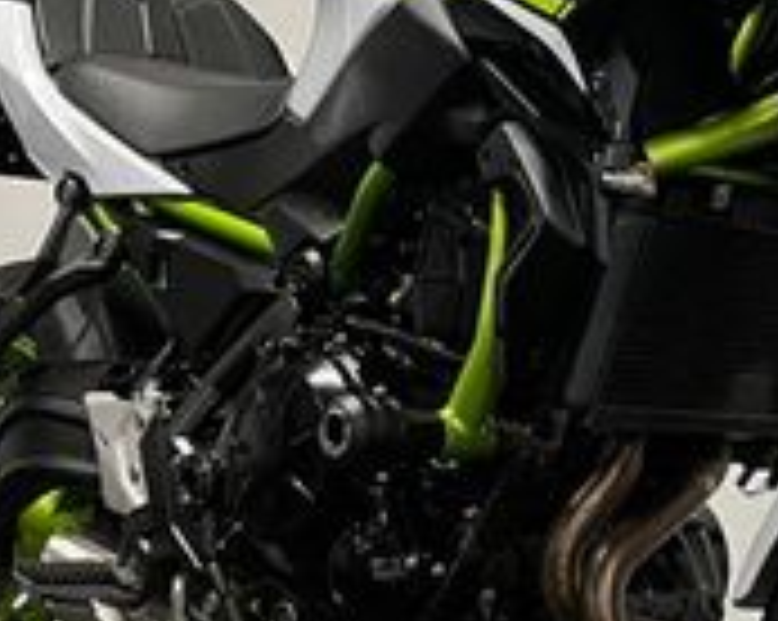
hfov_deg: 19.8
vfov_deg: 16.3
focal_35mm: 94
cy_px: 302
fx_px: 2162
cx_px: 760
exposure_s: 1/50
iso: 80
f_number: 1.6
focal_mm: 5.1
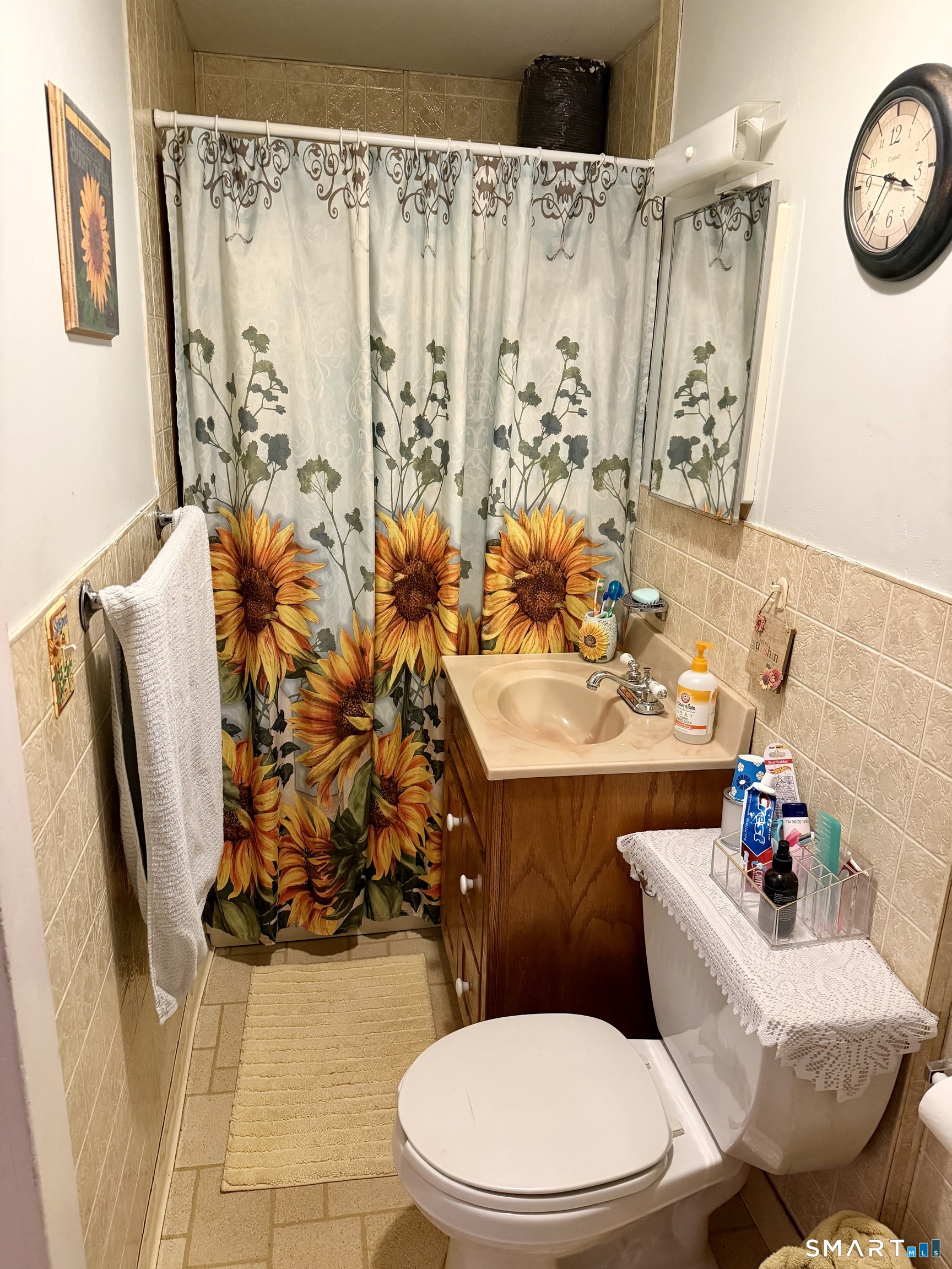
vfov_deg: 71.6
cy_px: 634
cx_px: 476
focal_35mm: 24
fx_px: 880
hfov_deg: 56.8
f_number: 1.78
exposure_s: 1/60
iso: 640
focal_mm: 6.76
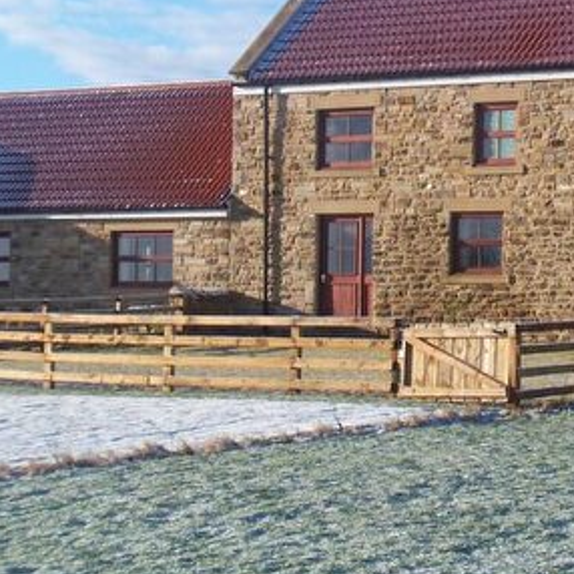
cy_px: 284
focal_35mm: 106
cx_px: 650
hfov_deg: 15.9
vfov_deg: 16.4
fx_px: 1989
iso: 64
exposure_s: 1/500
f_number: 4
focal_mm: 8
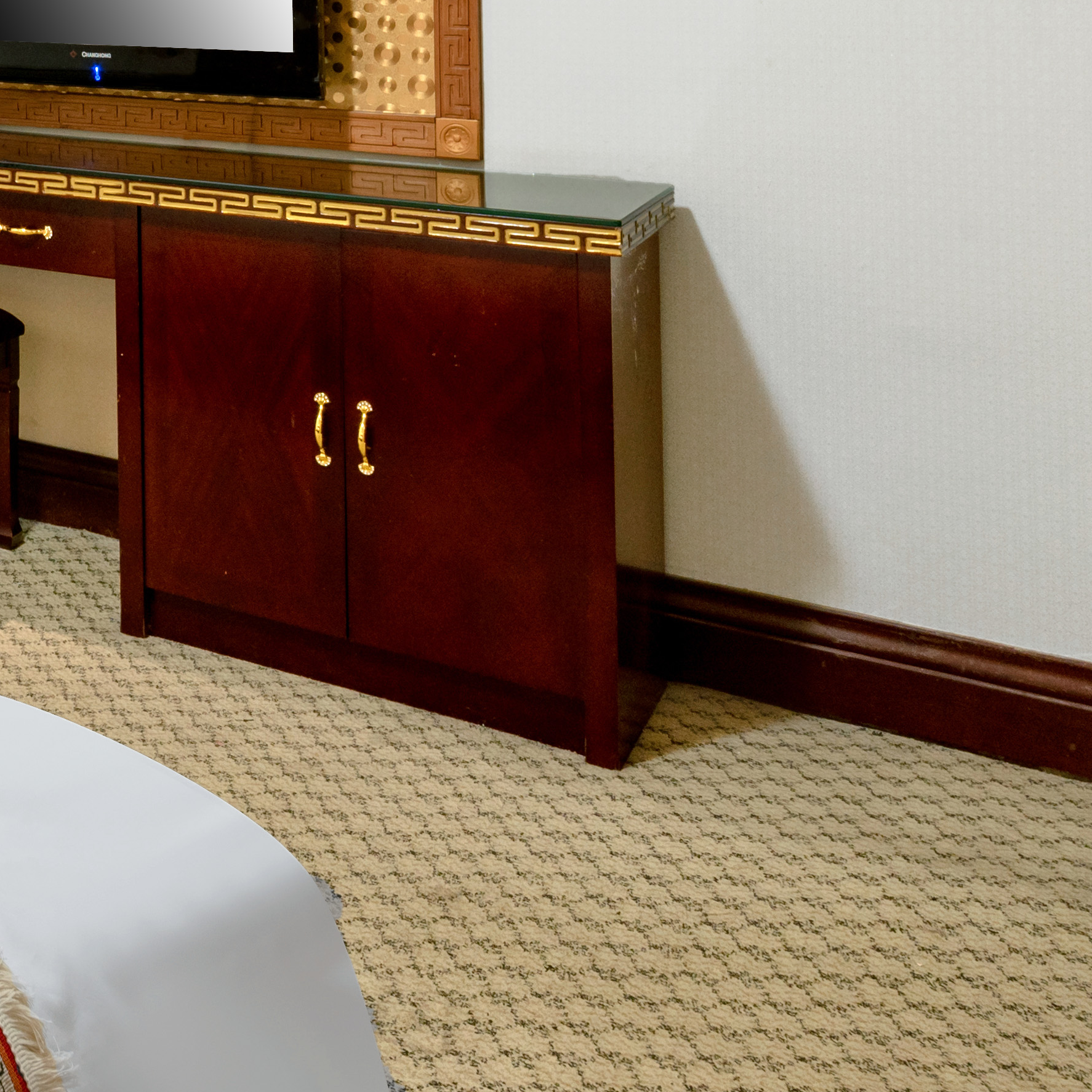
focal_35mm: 49
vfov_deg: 31.0
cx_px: -488
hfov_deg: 26.5
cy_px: -102
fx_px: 1749
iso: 100
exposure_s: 1.3
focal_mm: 17
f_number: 13
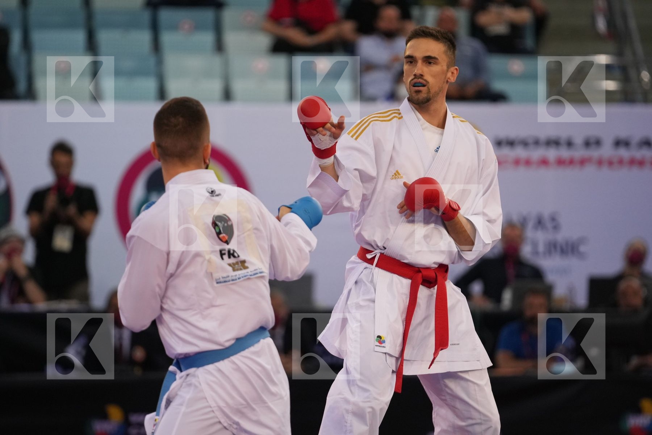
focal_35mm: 300
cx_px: 326
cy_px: 218
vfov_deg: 4.6
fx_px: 5433
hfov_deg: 6.9
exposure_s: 1/1000
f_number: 2.8
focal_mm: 200
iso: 1600
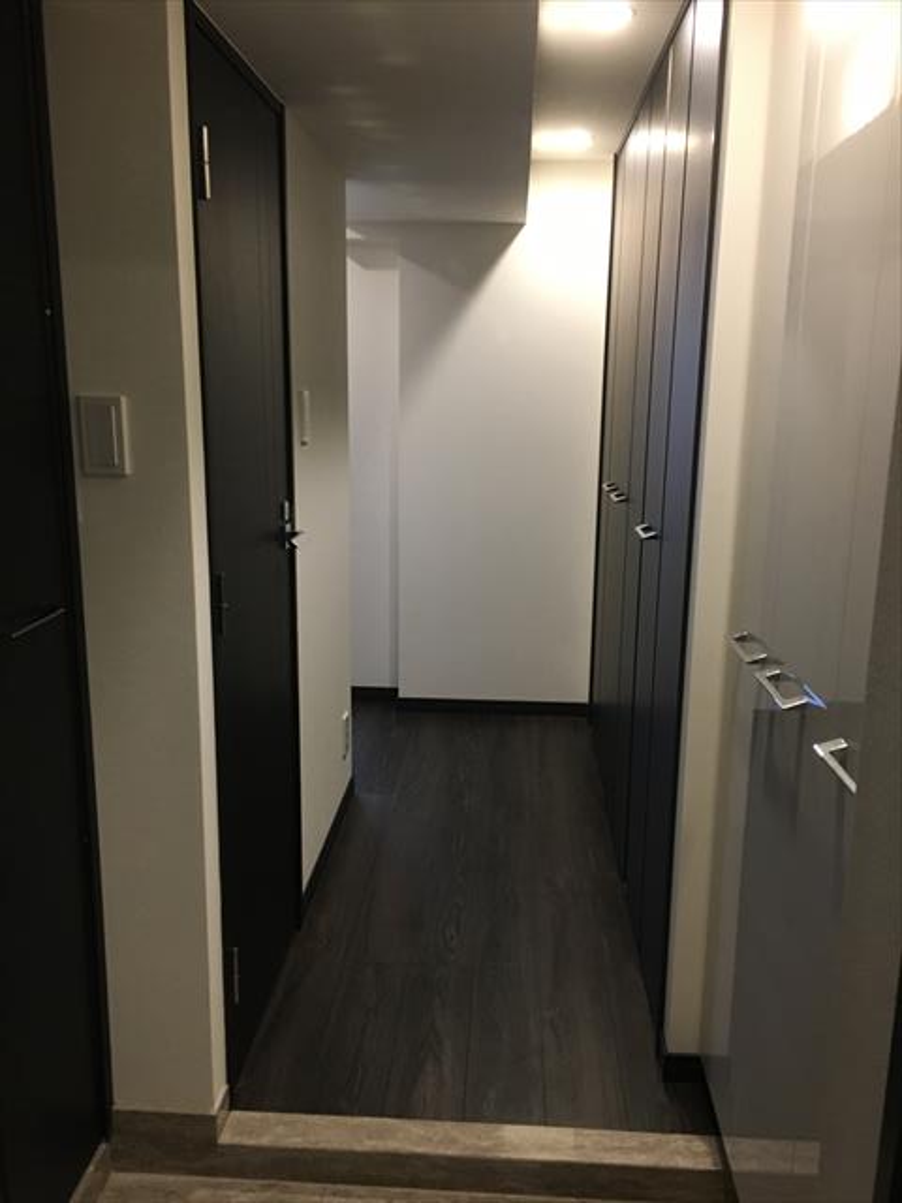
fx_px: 1008
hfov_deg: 48.2
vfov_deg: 61.7
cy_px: 602
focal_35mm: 29
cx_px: 451
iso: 125
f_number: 2.2
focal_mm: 4.15
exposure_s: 1/30
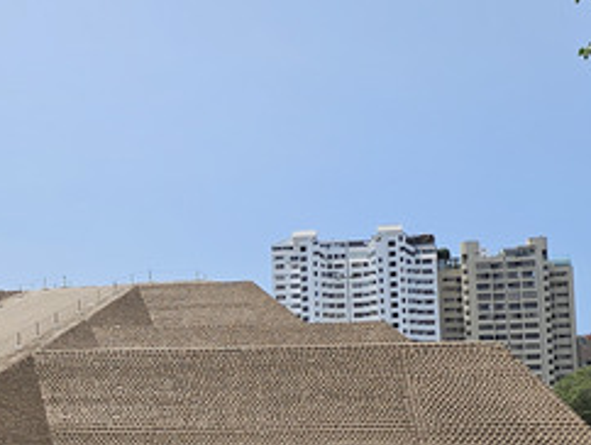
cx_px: -12
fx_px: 1299
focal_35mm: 76
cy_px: 320
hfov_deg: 24.4
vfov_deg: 19.3
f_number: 1.7
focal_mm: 6.3
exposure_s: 1/1445
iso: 10
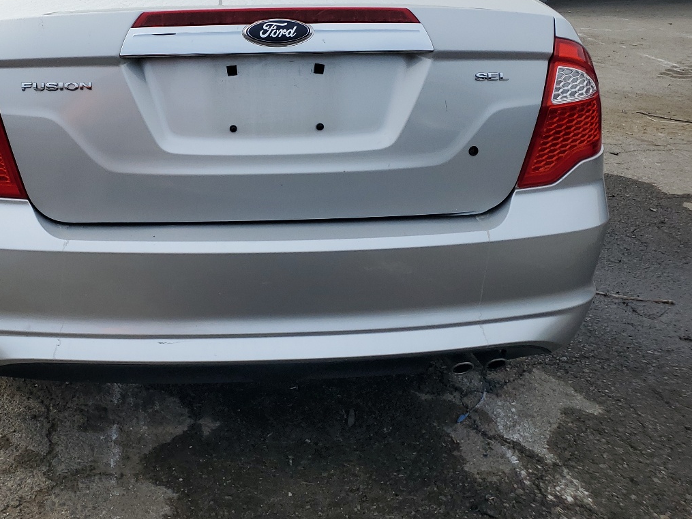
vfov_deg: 34.7
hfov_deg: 45.1
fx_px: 820
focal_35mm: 41
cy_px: 159
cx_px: 228
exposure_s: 1/3333
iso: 50
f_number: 1.5
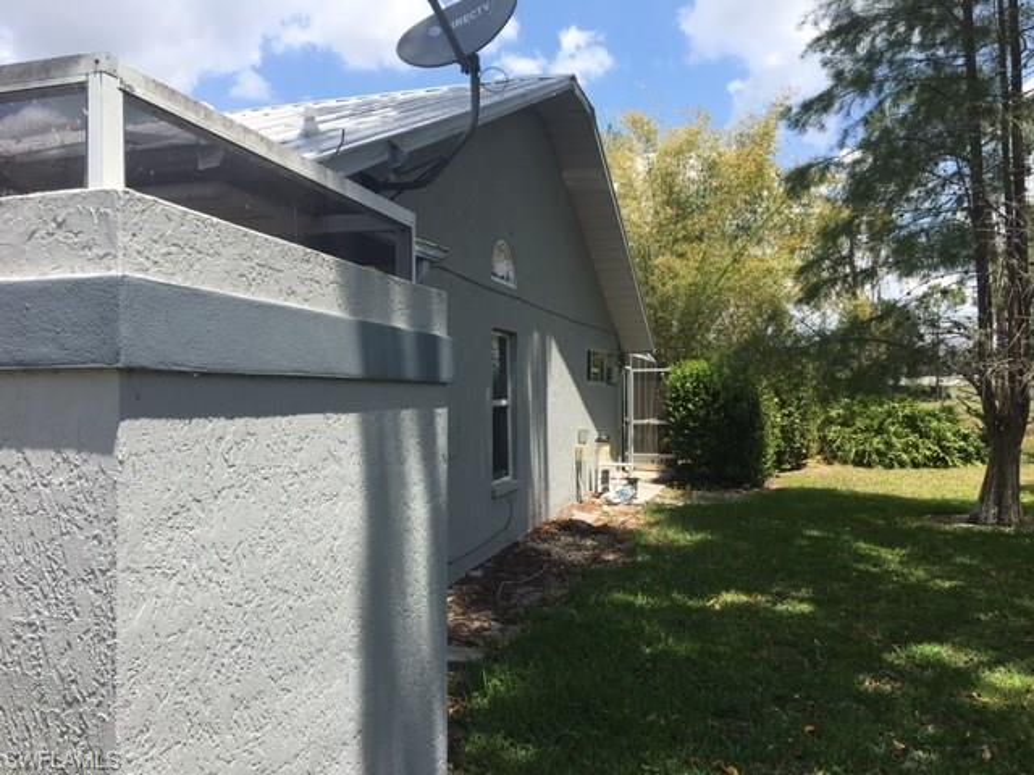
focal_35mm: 29
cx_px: 517
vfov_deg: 48.2
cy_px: 388
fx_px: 866
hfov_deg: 61.7
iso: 25
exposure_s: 1/1183
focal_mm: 4.15
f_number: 2.2
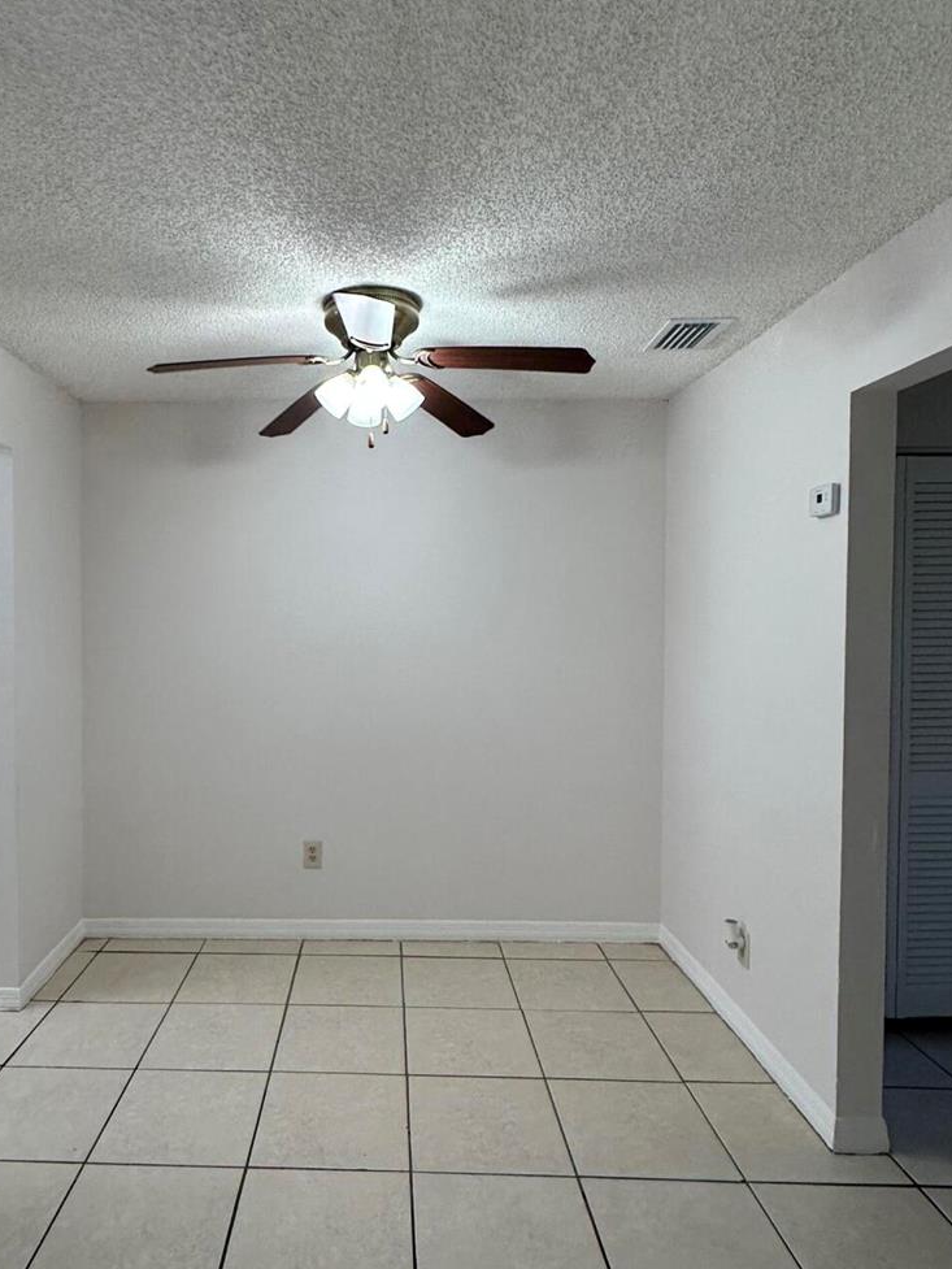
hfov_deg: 60.3
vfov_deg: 76.4
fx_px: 807
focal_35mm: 22
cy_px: 635
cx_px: 357
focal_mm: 2.22
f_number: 2.2
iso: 160
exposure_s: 1/120
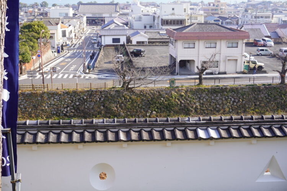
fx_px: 395
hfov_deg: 40.0
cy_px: 96
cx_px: 144
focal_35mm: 50
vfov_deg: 27.3
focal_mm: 33
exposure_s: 1/100
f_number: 8
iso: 100
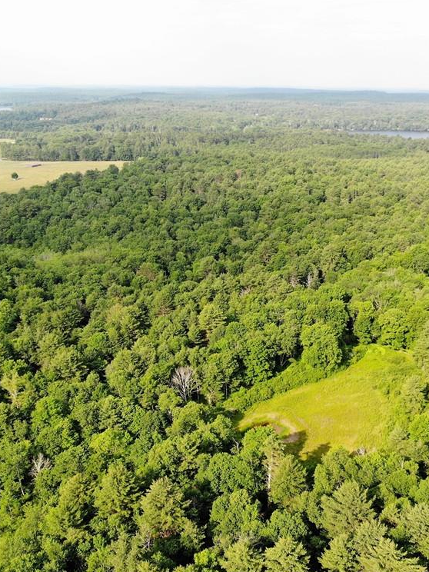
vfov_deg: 55.3
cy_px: 292
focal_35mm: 33
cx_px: 308
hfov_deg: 42.0
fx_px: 545
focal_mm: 4.5
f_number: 2.8
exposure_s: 1/376
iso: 107
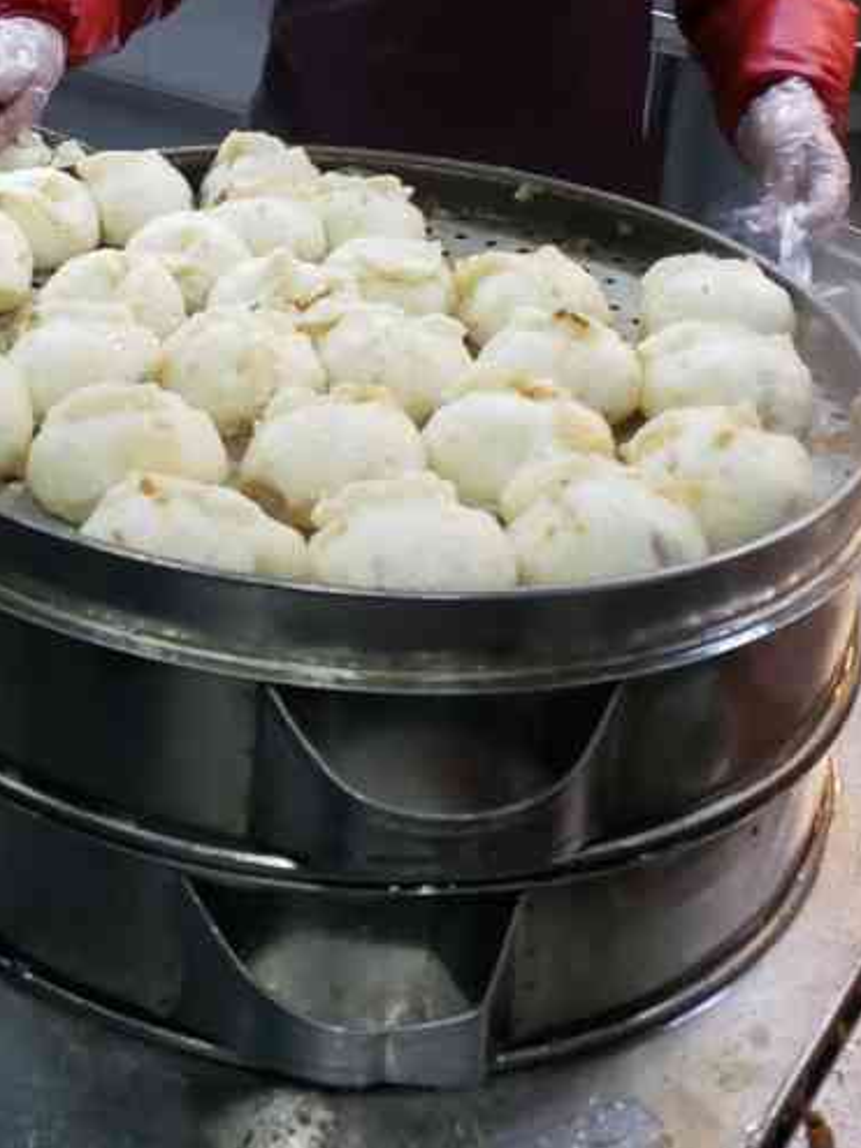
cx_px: 176
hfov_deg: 29.0
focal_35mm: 49
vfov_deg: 36.7
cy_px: 133
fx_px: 1626
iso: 640
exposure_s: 1/120
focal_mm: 4.3
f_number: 1.5
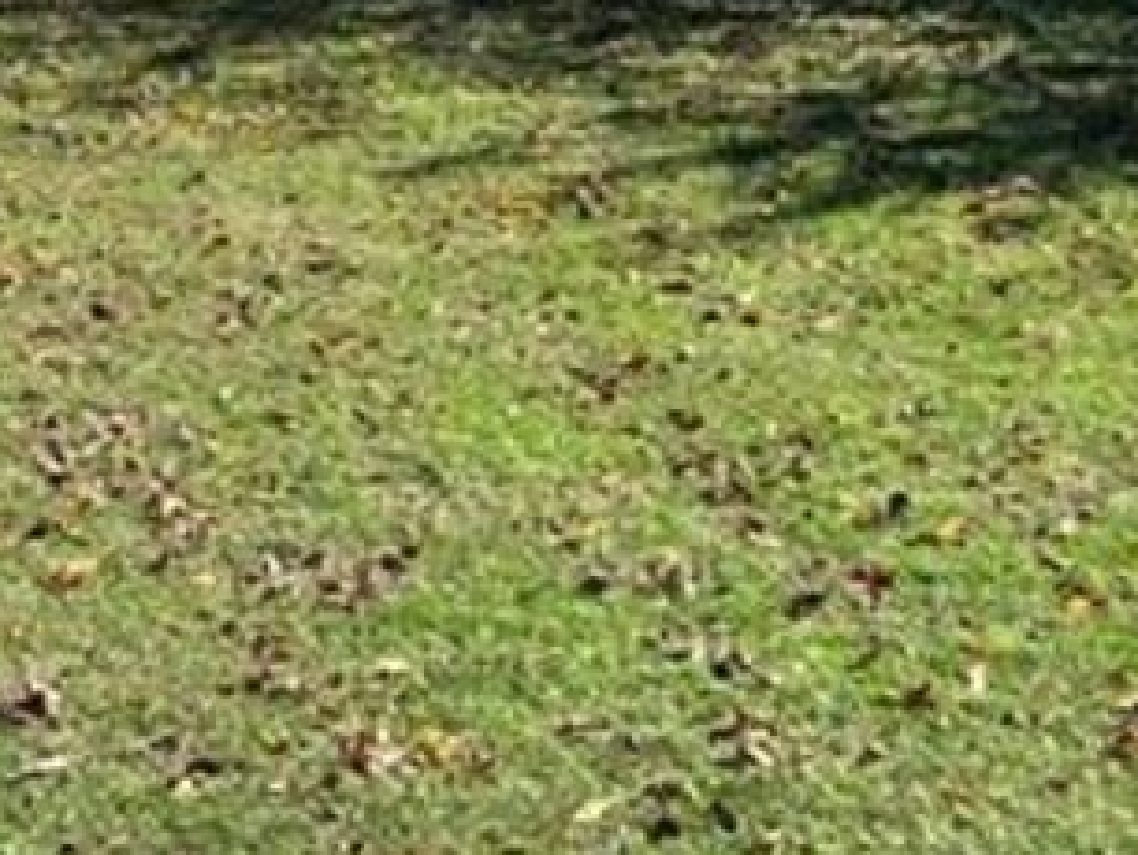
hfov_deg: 22.3
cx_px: 275
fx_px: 2862
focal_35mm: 87
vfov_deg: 16.7
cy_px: 41
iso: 50
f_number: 1.5
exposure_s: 1/2083
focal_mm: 5.7
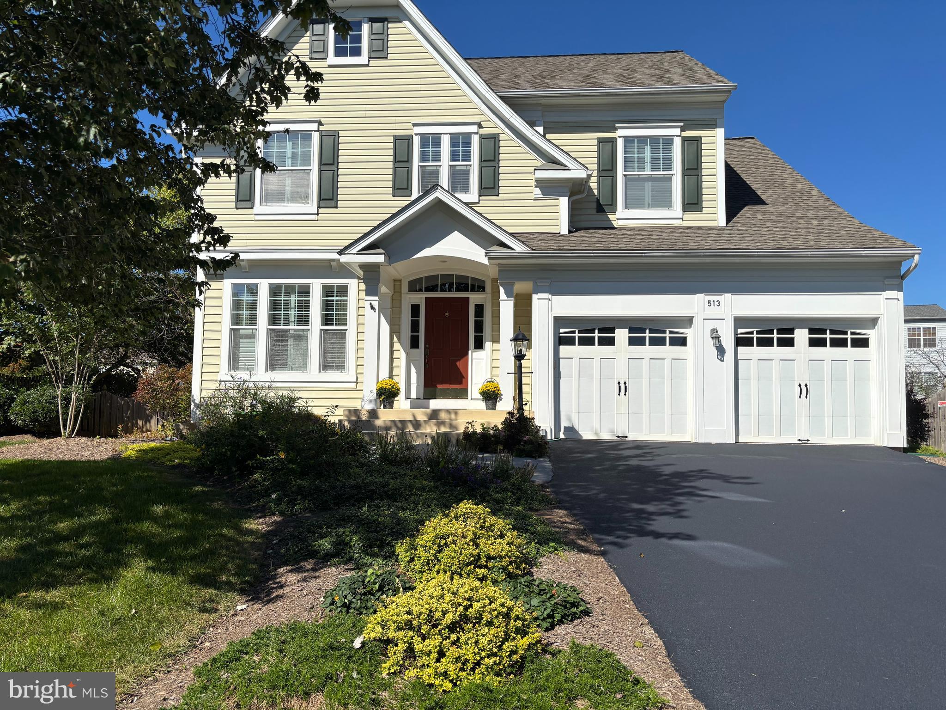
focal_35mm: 26
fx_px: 711
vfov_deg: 53.1
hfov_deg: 67.3
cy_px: 355
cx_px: 473
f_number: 1.6
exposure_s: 1/5952
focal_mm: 5.96
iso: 50
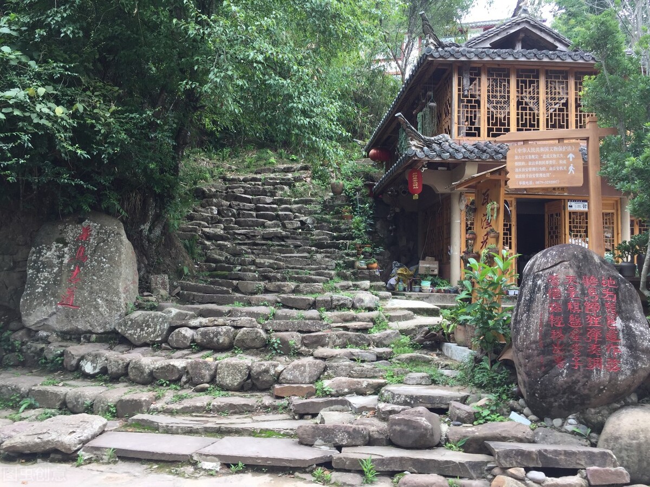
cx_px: 325
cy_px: 244
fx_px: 544
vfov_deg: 48.2
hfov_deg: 61.7
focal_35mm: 29
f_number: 2.2
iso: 32
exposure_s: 1/184
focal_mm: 4.15
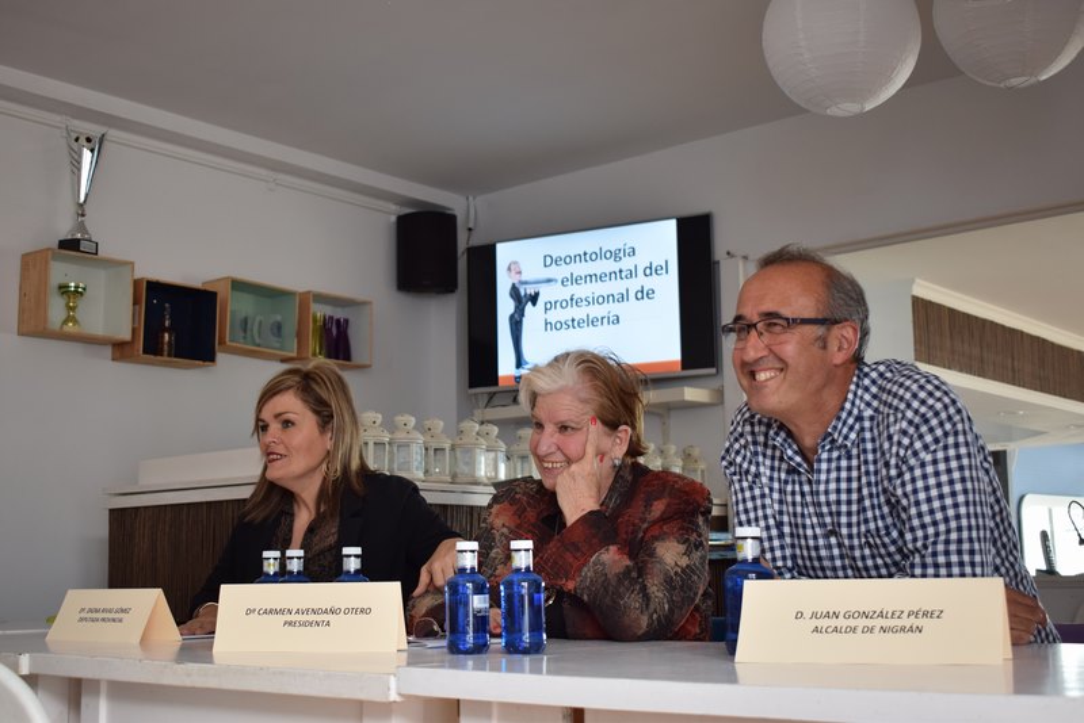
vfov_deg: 29.9
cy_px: 362
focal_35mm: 45
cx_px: 542
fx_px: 1355
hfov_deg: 43.6
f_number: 4.2
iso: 400
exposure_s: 1/80
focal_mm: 30
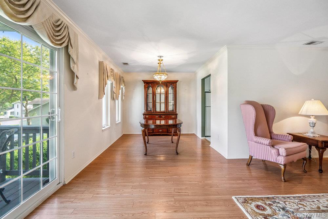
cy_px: 110
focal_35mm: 16
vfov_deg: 73.8
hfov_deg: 96.7
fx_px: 146
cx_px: 164
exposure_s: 1/80
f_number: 5.6
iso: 500
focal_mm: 16
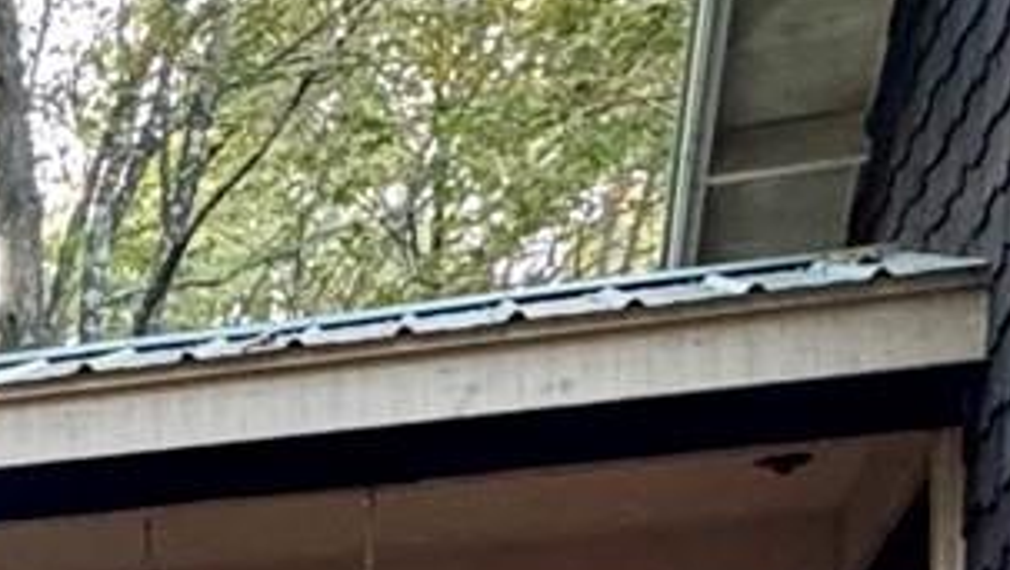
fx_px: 2761
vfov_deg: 10.6
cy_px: 1200
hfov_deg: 16.9
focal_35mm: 103
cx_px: -847
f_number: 2.2
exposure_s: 1/99
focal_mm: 2.22
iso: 320
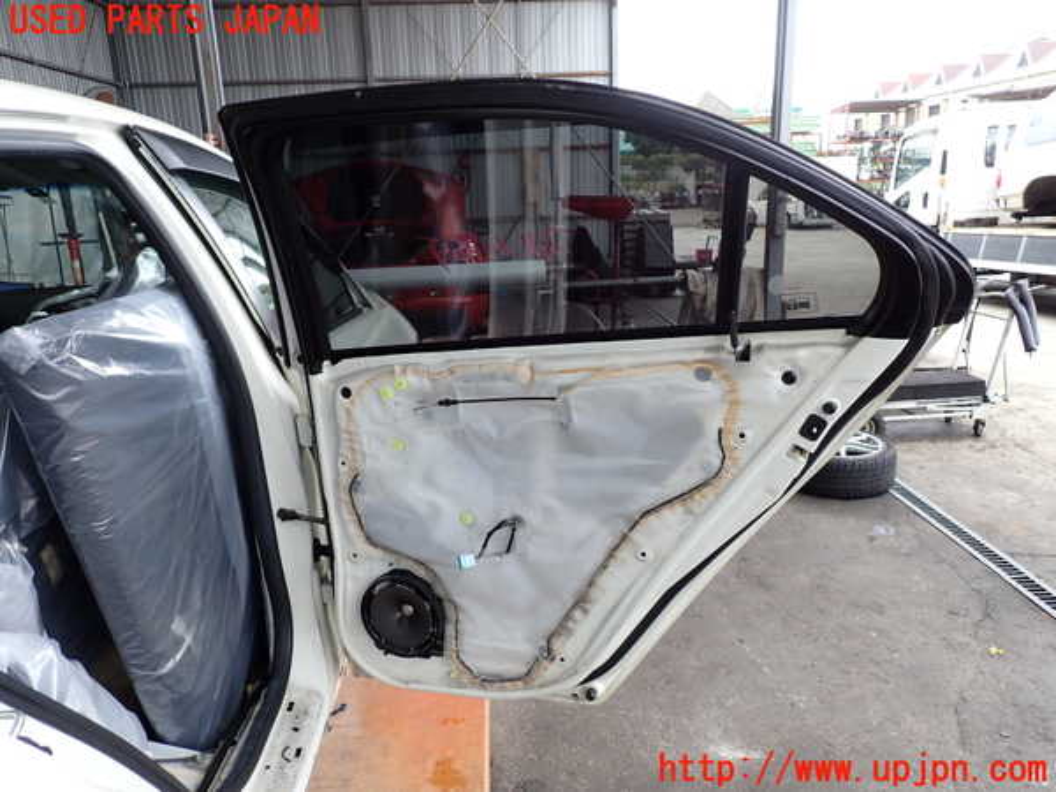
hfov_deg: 69.4
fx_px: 763
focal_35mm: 25
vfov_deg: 54.9
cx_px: 528
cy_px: 396
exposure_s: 1/200
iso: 100
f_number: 2.8
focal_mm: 4.5
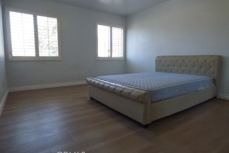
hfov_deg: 81.2
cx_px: 115
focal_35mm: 21
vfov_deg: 59.5
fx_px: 134
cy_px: 73
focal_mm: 3.58
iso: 1600
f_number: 2.8
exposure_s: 1/640
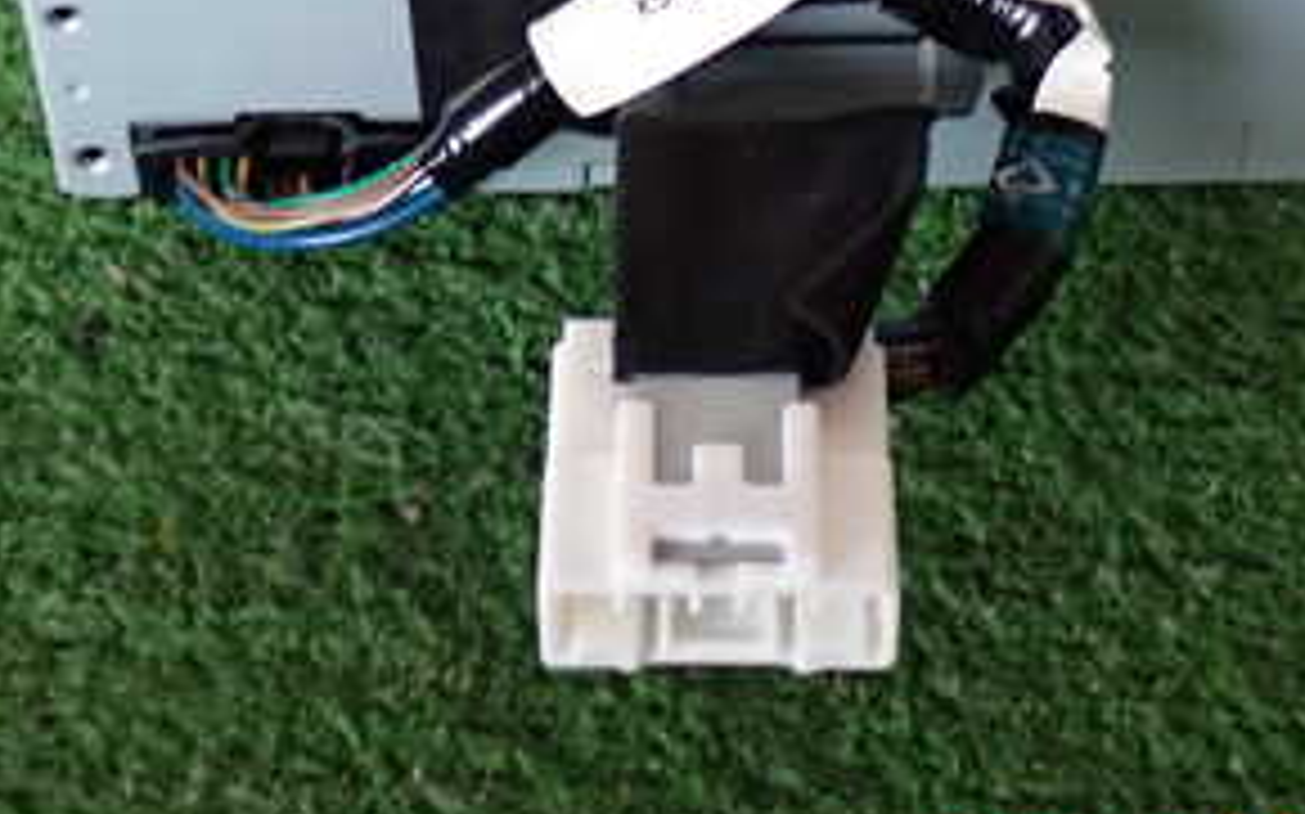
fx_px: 3200
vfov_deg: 14.2
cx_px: 612
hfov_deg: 23.0
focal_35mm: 90
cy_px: -90
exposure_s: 1/40
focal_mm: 7.31
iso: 500
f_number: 2.8
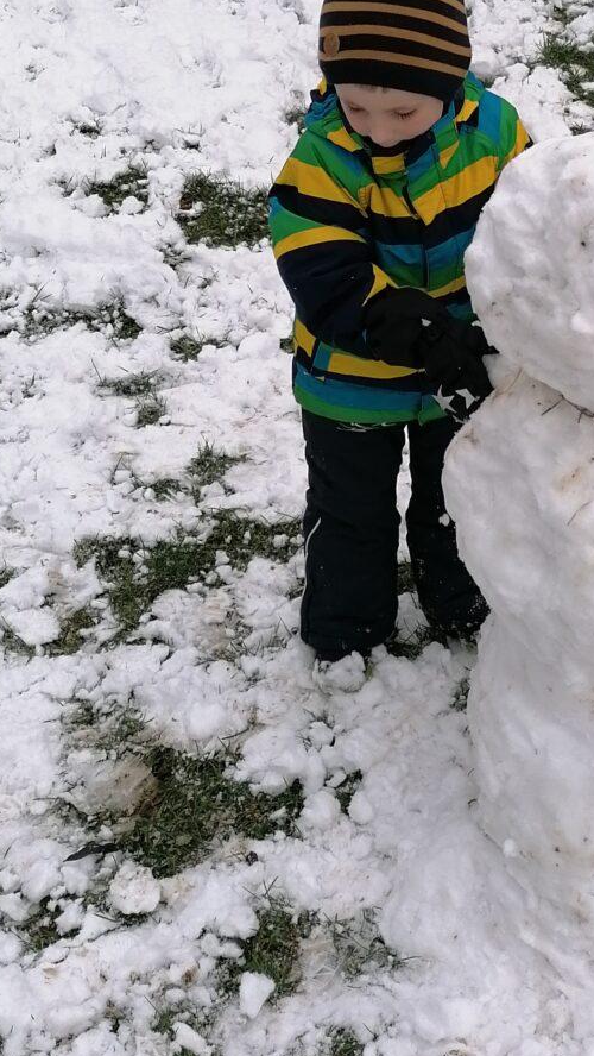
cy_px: 282
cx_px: 476
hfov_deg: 22.3
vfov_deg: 38.3
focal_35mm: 53
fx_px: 1483
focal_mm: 4.75
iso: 80
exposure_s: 1/900
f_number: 1.8
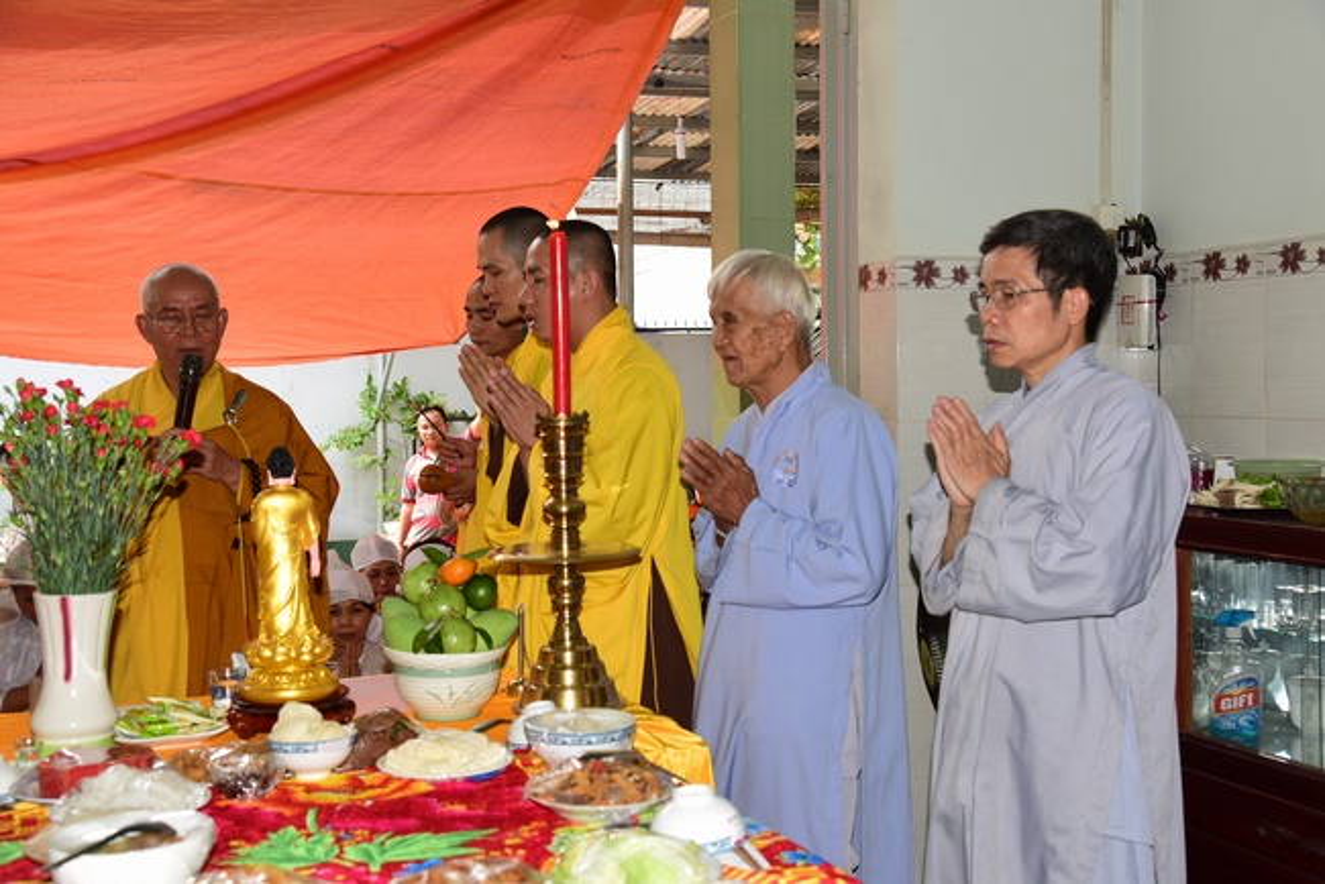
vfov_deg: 30.5
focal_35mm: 44
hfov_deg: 44.5
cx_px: 662
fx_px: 1620
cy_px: 442
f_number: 5.6
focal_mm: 44
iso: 250
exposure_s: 1/100
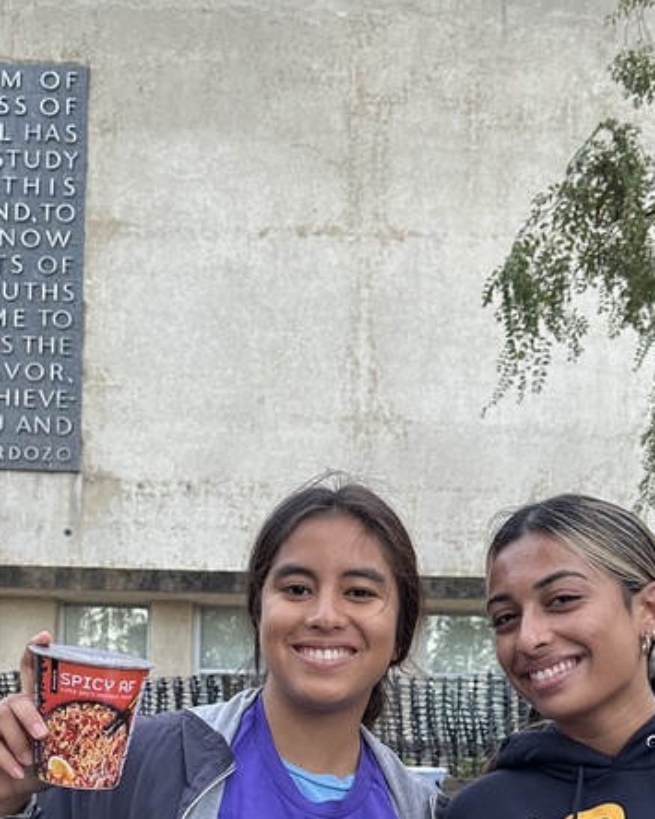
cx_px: 452
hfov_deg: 27.9
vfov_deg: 32.8
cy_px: 749
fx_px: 1309
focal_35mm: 54
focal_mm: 6.86
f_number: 1.78
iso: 200
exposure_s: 1/121
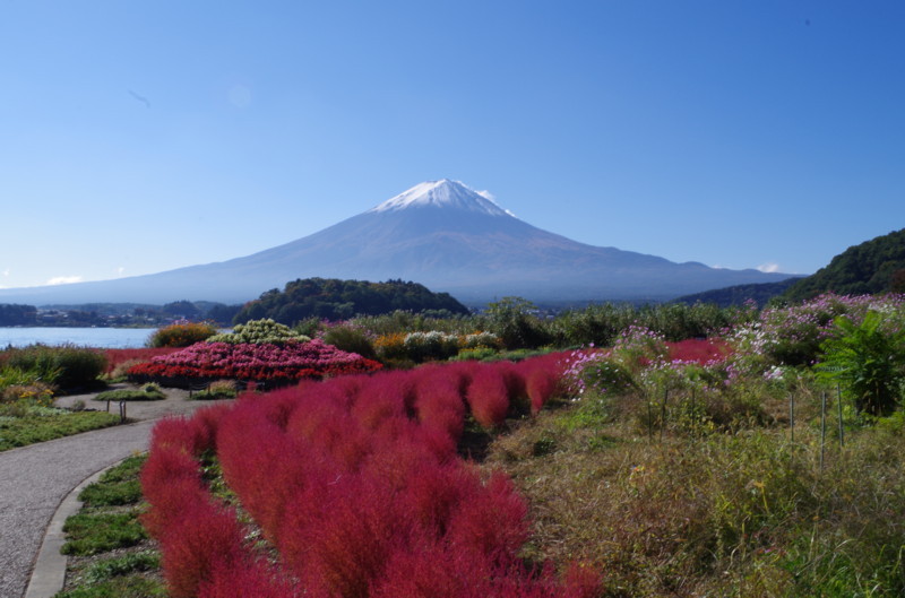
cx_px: 452
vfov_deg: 38.7
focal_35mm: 34
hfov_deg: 55.9
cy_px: 299
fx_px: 853
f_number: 18
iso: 100
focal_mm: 23.13
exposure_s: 1/60
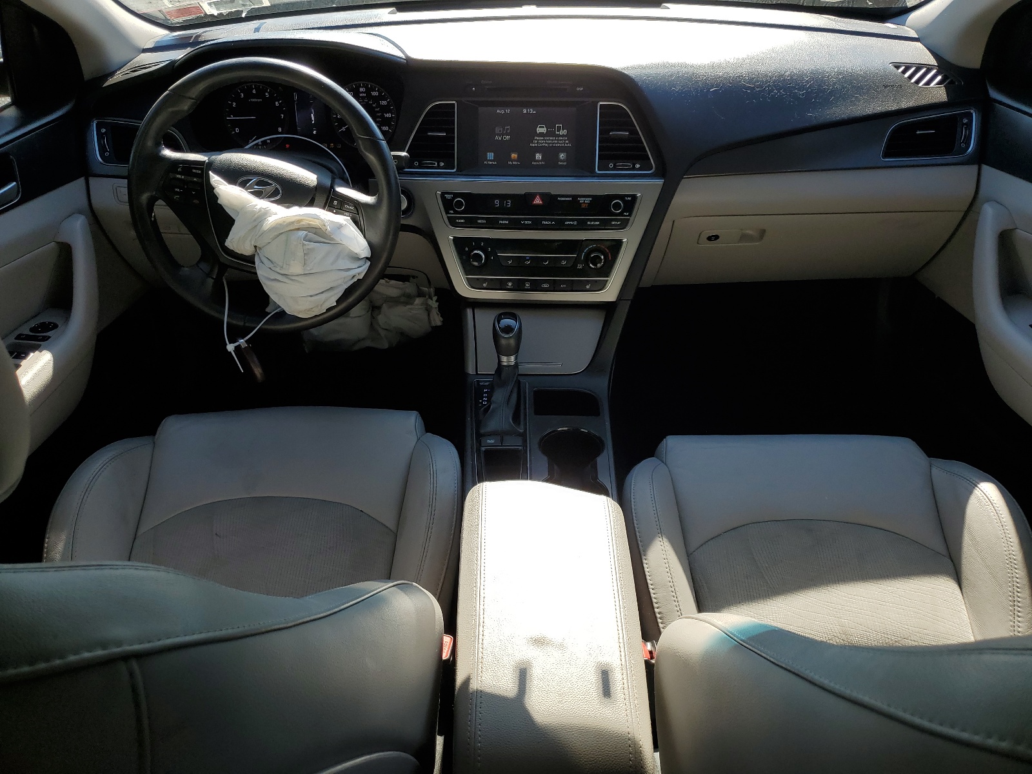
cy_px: 387
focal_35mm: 26
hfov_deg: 67.3
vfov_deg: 53.1
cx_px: 516
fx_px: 775
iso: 50
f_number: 1.5
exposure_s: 1/909
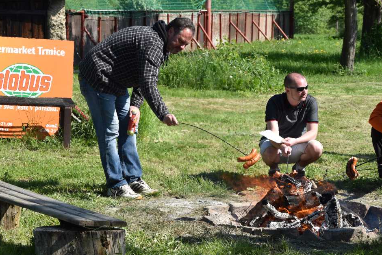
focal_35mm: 134
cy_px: 104
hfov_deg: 15.3
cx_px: 148
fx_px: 1422
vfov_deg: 10.2
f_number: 9
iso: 200
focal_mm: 70
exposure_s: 1/320
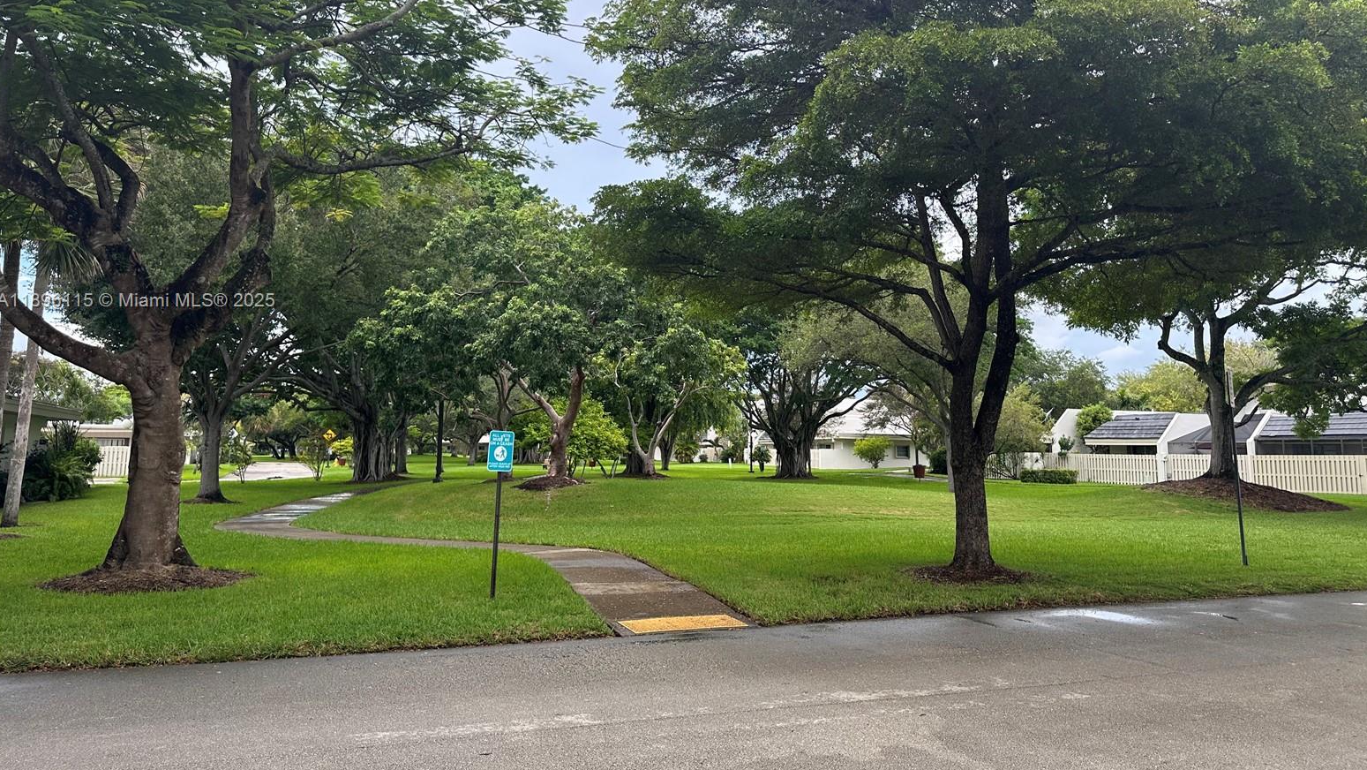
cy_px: 302
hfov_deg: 69.8
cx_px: 699
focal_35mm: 27
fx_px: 979
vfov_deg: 42.7
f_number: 1.78
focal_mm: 6.86
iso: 80
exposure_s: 1/650
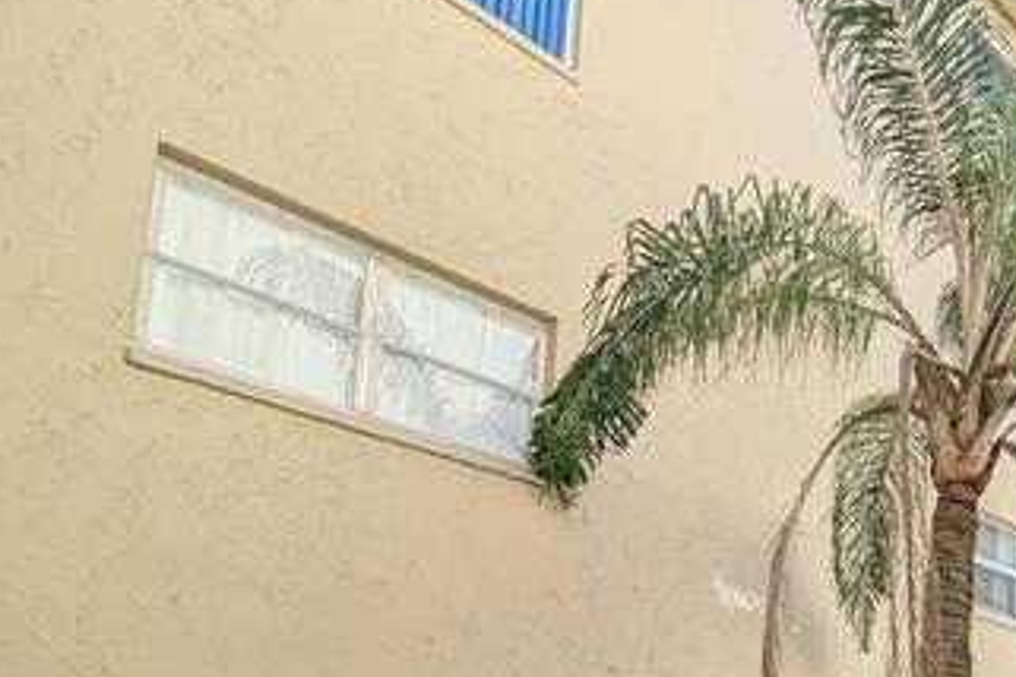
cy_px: 699
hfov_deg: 51.4
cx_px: 957
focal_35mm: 31
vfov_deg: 37.2
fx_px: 875
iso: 72
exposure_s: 1/1773
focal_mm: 2.02
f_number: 1.7
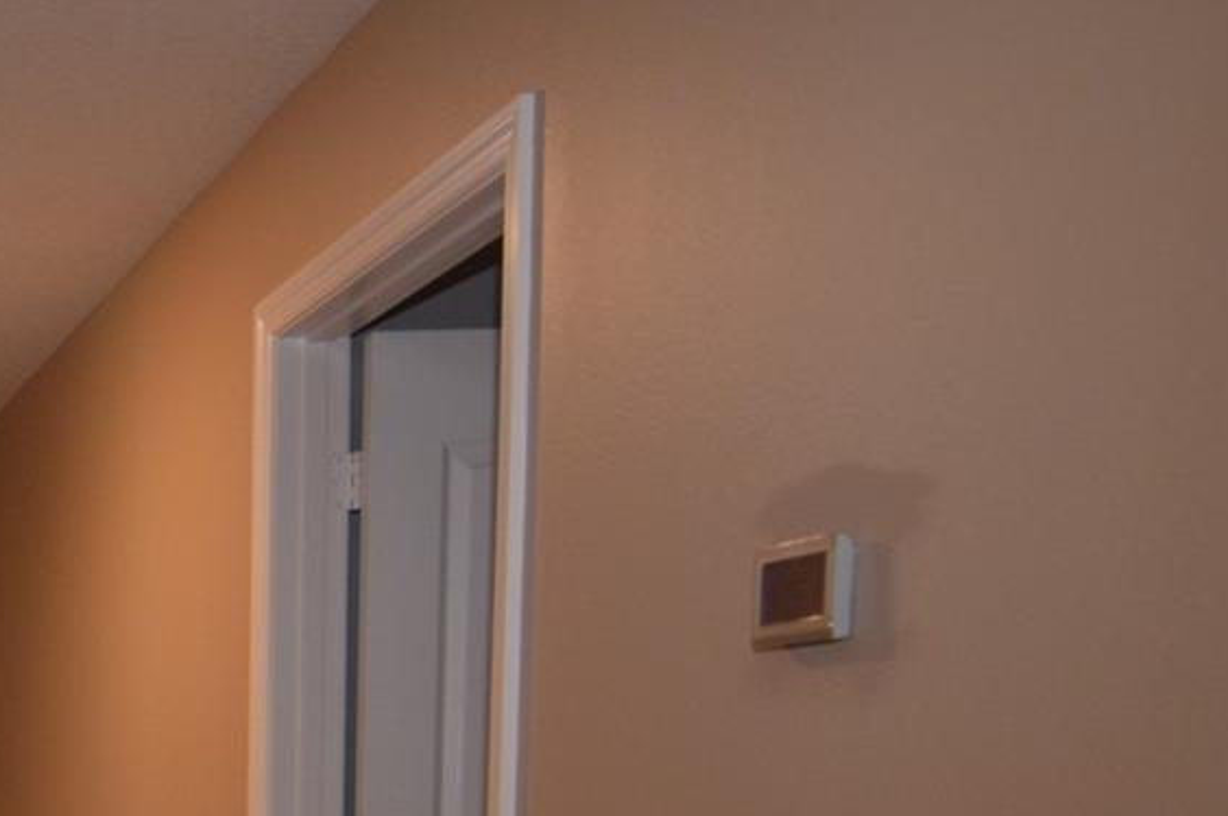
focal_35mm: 55
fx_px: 1888
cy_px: 1018
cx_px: -362
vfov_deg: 22.2
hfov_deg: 29.2
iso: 560
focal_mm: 13
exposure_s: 1/60
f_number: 2.8
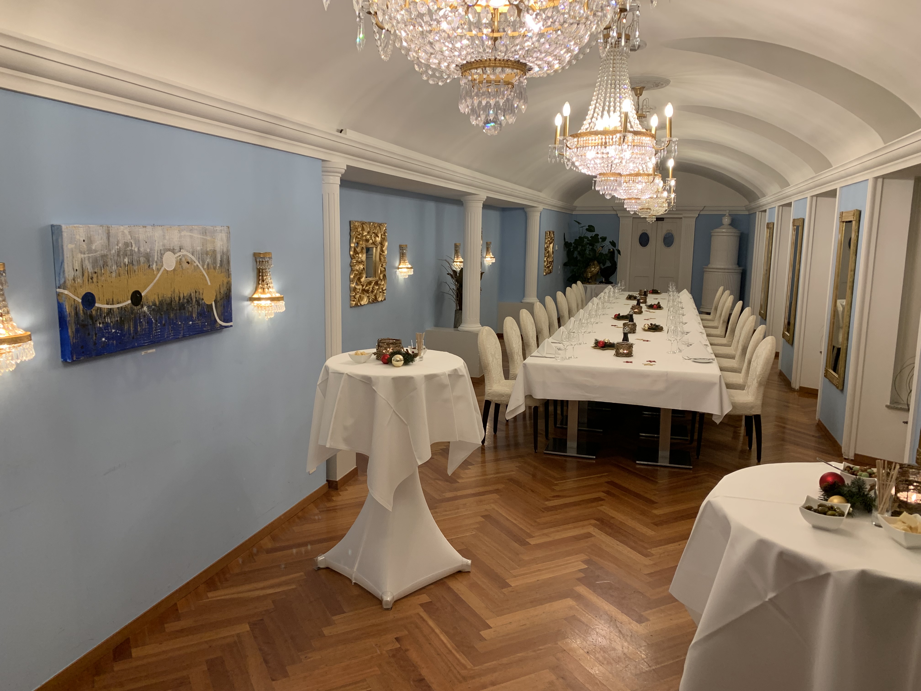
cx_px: 460
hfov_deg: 67.3
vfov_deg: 53.1
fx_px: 692
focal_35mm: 26
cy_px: 346
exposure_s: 1/50
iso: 80
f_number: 1.8
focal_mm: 4.25
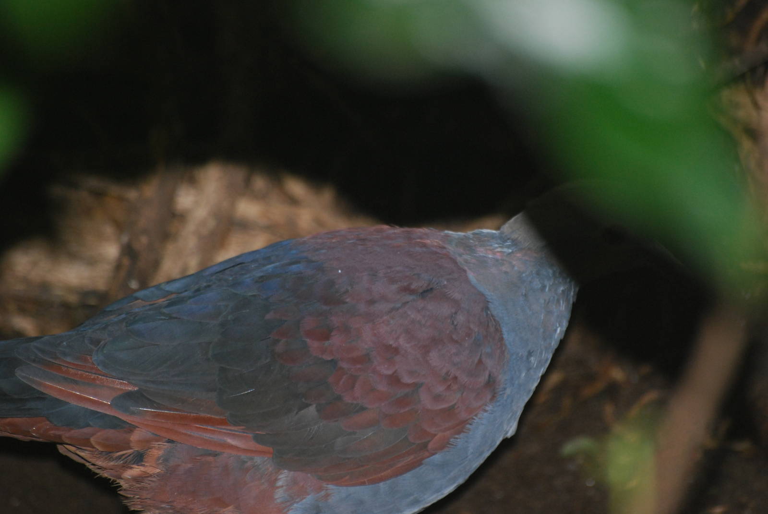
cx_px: 384
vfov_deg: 3.1
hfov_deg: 4.6
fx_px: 9611
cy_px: 257
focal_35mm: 450
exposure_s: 1/125
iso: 640
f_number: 5.6
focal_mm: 300
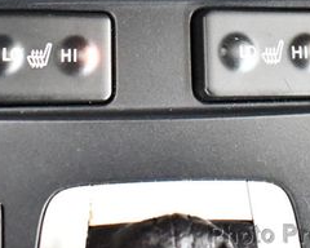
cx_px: 192
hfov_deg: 21.2
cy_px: -17
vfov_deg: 16.6
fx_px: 826
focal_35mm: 90
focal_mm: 18
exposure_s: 1/60
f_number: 3.5
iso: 11400
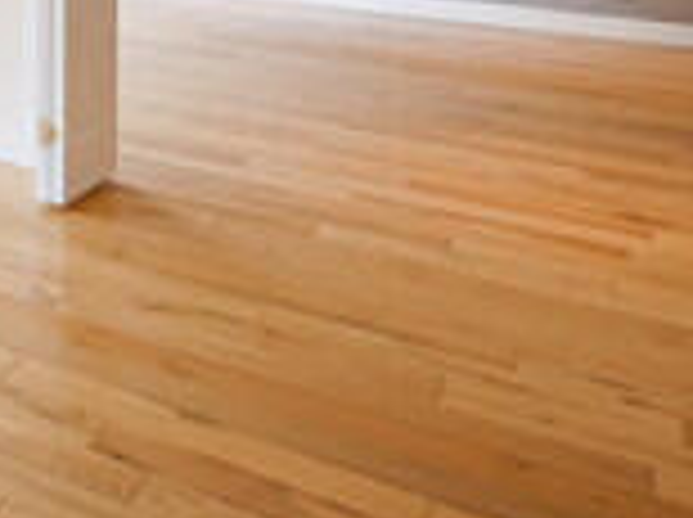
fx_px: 1059
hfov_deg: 24.4
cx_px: -439
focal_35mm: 53
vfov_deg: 23.7
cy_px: -182
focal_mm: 7
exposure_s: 1/60
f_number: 4
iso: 800
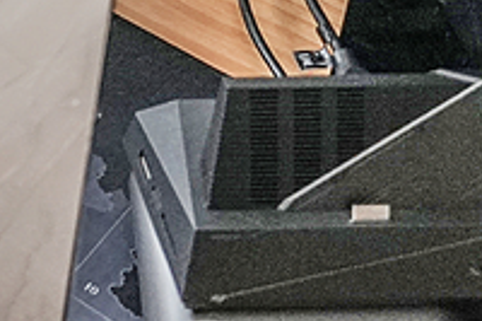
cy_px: -416
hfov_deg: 13.5
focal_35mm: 137
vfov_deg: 9.1
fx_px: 1833
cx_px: -383
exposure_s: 1/125
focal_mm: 28
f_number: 3.5
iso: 800
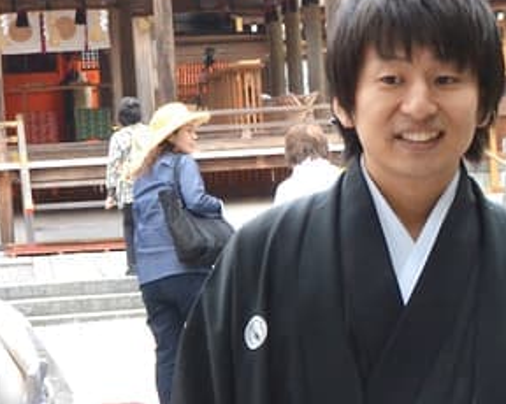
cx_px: 608
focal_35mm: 225
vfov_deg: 6.9
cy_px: 288
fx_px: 3367
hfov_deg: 8.5
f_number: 5.6
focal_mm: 32
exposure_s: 1/400
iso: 800
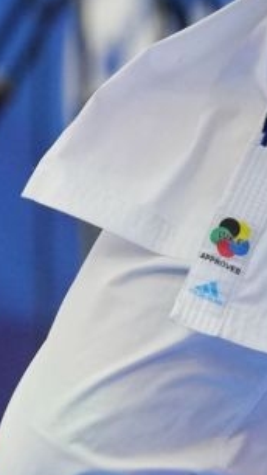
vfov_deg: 2.0
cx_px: -355
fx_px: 13424
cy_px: -369
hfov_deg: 1.1
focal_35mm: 1066
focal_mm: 173
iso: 2500
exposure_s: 1/1000
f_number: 2.8
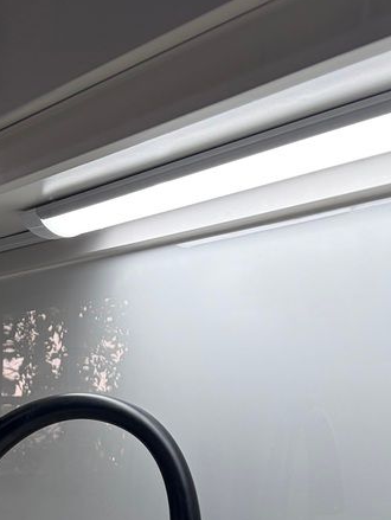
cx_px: -62
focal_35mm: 71
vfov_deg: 24.5
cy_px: 640
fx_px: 1068
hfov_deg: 19.7
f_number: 1.6
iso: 40
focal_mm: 5.96
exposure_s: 1/163
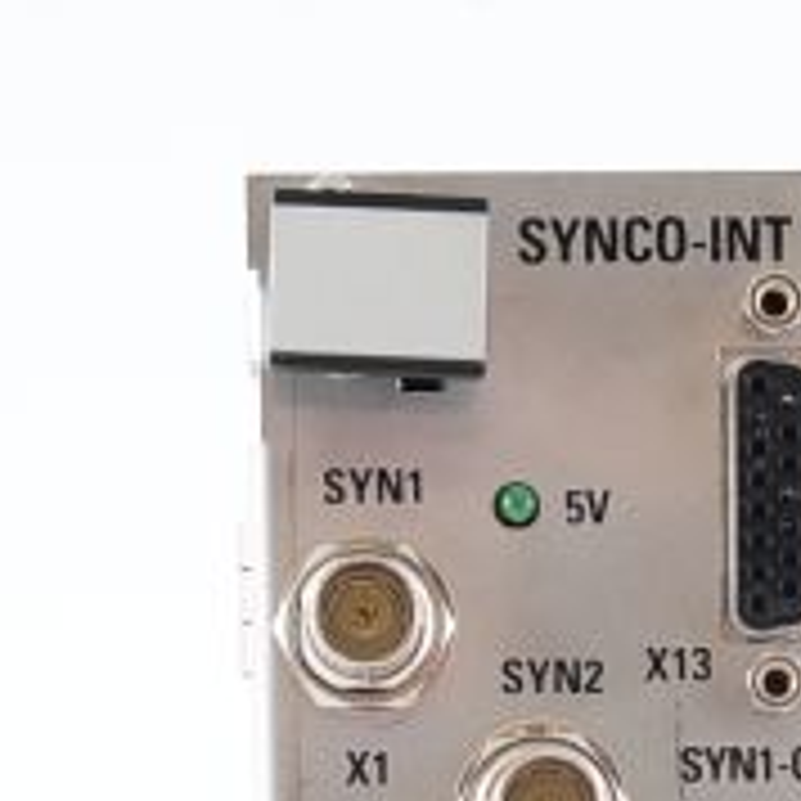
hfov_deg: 8.1
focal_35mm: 215
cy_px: 1616
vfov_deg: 7.8
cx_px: 549
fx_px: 5629
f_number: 9
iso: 1600
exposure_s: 1/125
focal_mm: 50
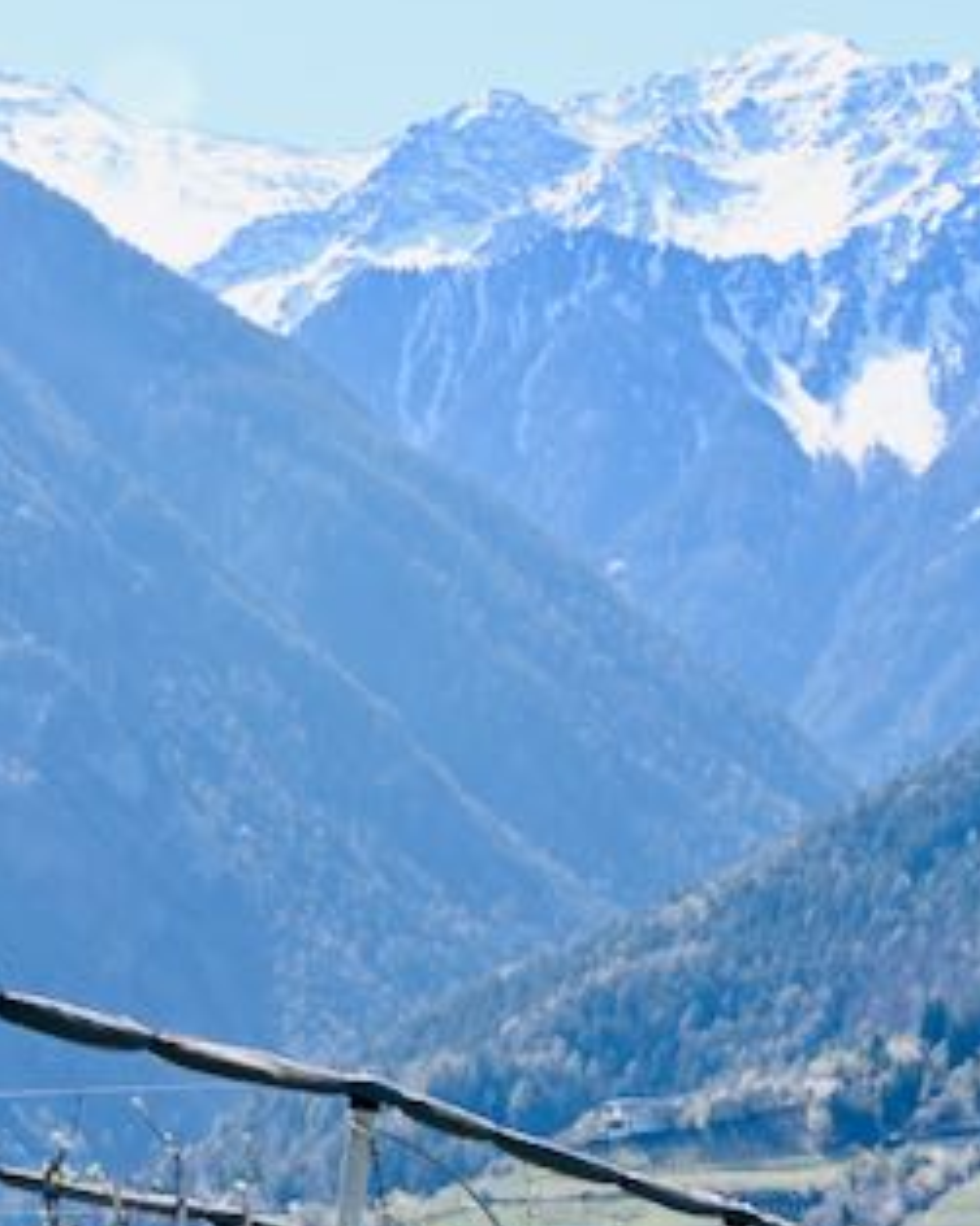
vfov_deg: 13.8
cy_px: 1218
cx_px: 640
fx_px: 5006
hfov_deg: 11.2
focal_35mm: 138
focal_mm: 28
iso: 100
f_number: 6.3
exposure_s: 1/320
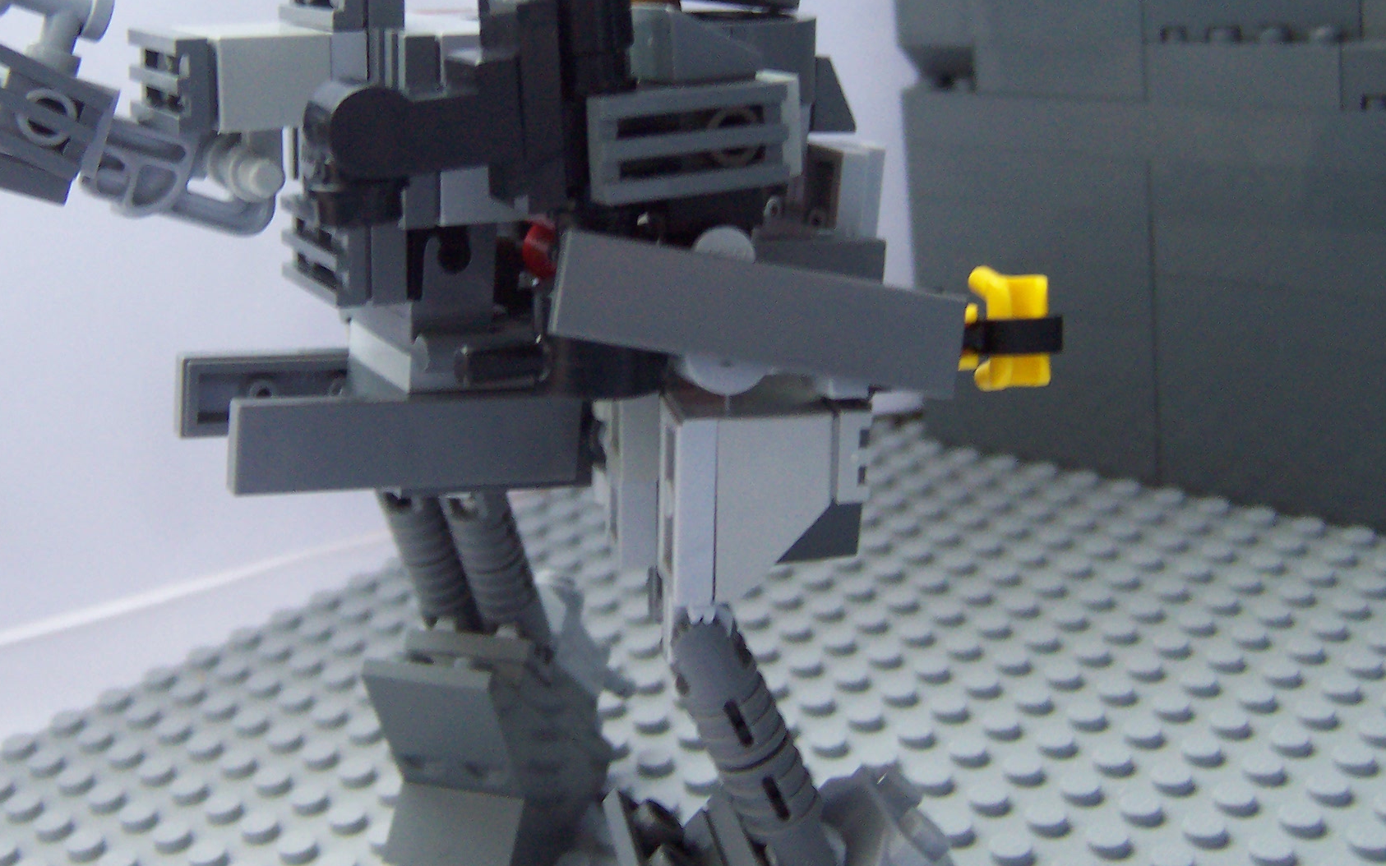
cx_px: 606
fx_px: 1738
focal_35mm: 46
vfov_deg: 27.7
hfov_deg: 43.4
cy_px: 255
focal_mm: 5.6
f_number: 2.8
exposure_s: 1/10
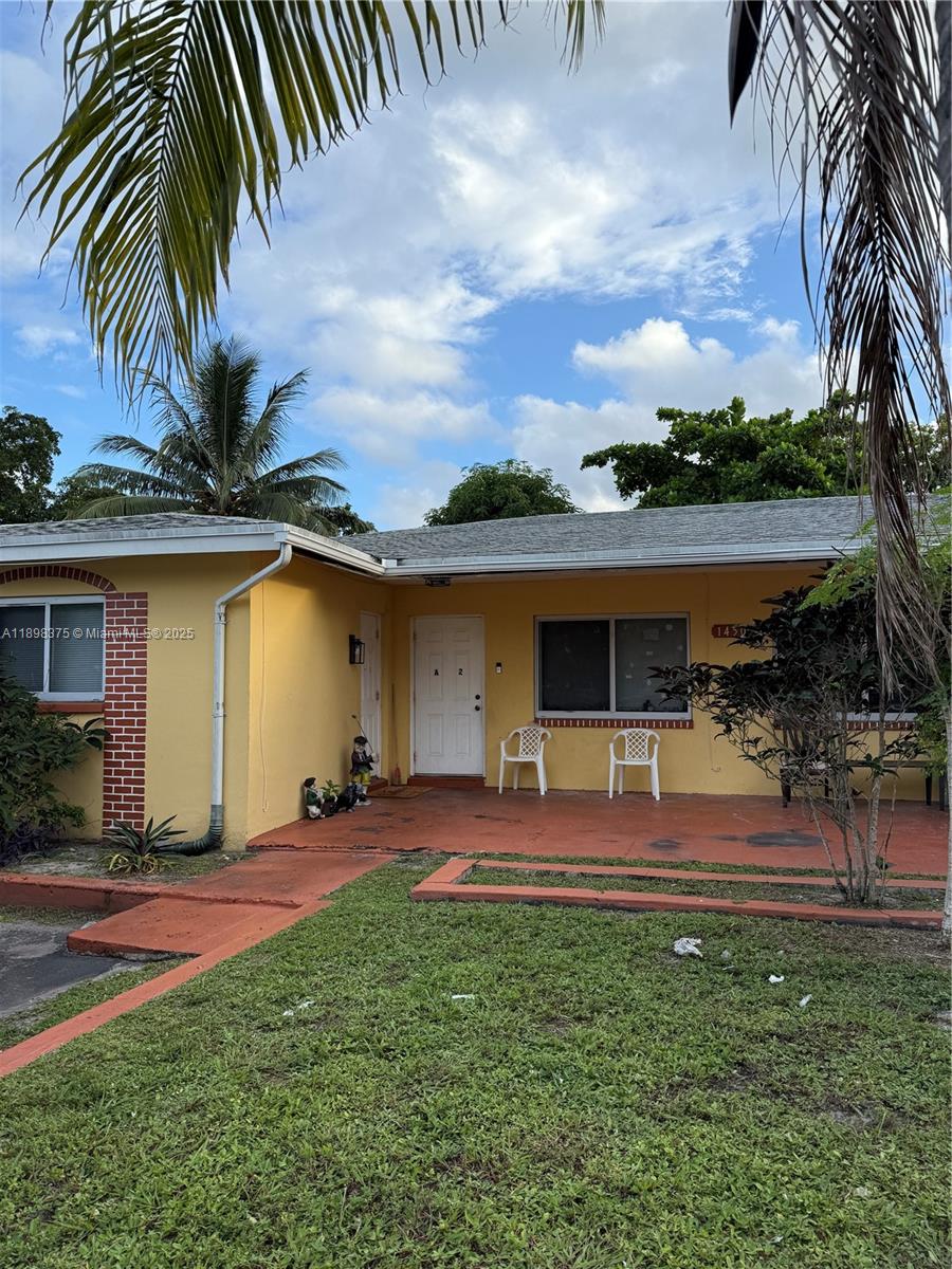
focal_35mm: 24
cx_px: 476
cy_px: 634
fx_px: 880
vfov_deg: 71.6
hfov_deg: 56.8
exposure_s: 1/1553
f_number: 1.78
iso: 80
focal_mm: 6.76
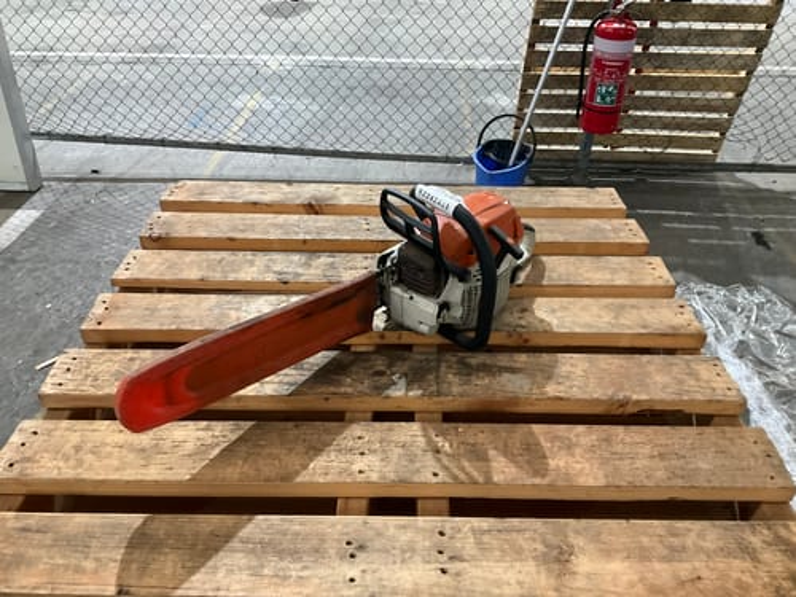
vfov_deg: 48.2
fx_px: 667
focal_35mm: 29
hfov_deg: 61.7
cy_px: 298
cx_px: 398
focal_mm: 3
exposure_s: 1/33
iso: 320
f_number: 1.8
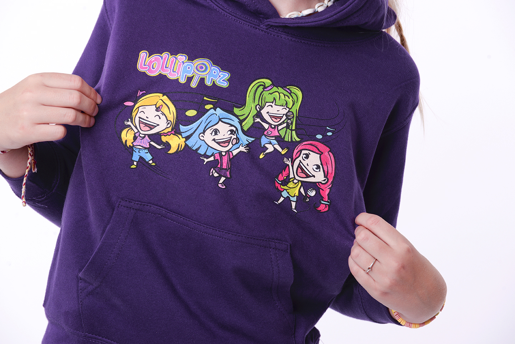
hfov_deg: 15.2
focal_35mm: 135
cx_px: 258
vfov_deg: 10.2
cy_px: 172
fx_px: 1932
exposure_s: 1/125
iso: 200
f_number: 10
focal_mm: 135
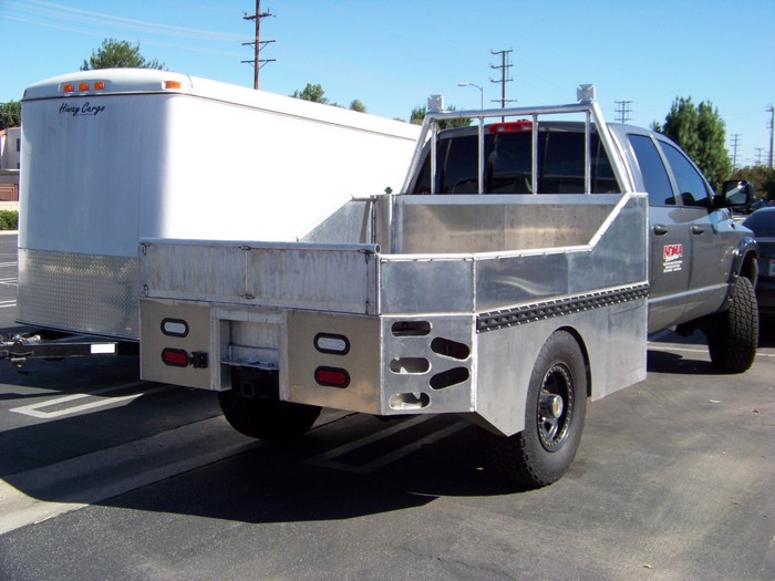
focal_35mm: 43
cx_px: 388
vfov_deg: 33.6
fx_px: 963
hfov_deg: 43.9
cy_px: 290
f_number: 2.8
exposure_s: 1/800
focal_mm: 6.75
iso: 72
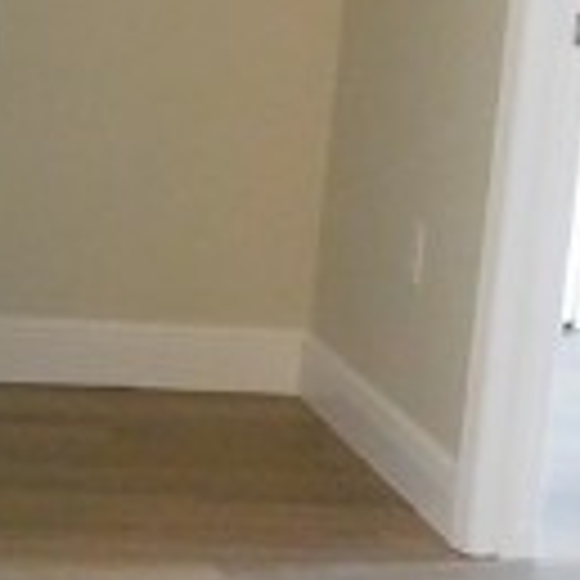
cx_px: -166
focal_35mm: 162
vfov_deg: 10.8
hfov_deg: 10.6
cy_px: 211
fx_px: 3071
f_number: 3
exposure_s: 1/15
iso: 400
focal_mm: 4
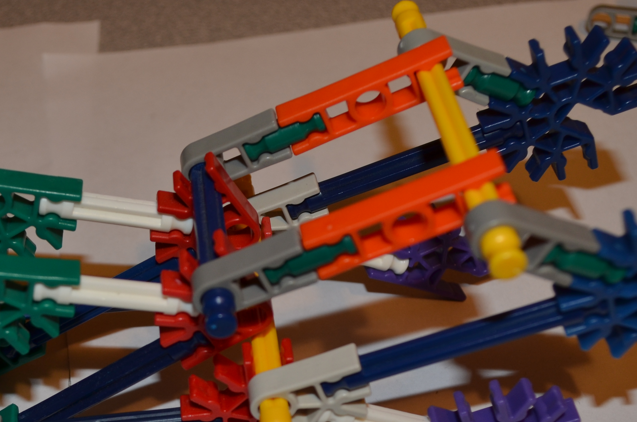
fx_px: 1148
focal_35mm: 65
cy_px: 342
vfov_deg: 20.6
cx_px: 167
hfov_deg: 30.5
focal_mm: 22
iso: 200
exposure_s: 1/30
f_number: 5.6
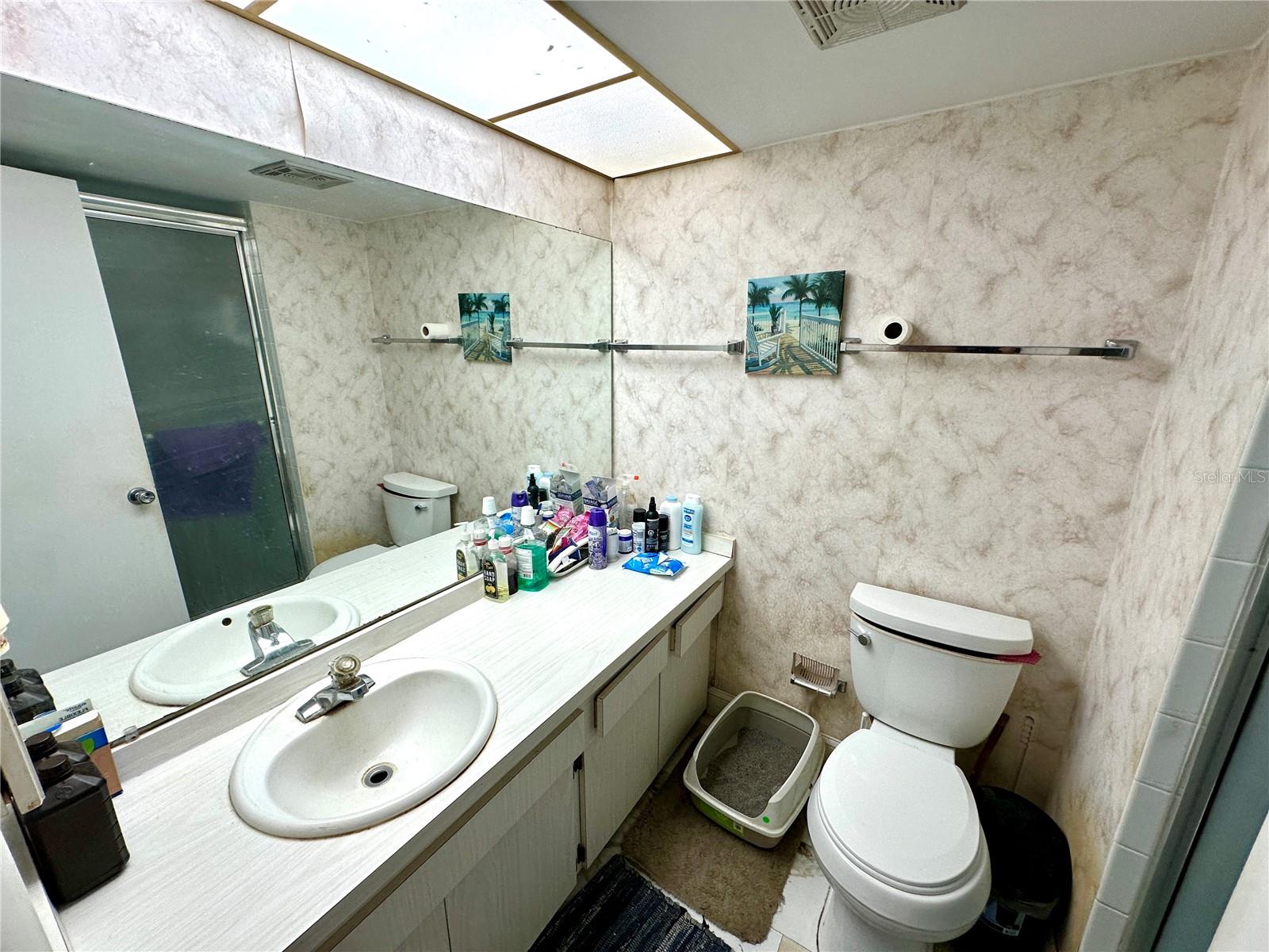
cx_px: 634
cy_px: 476
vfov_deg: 85.7
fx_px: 513
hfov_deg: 102.1
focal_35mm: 14
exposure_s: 1/120
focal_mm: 2.22
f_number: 2.2
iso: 125
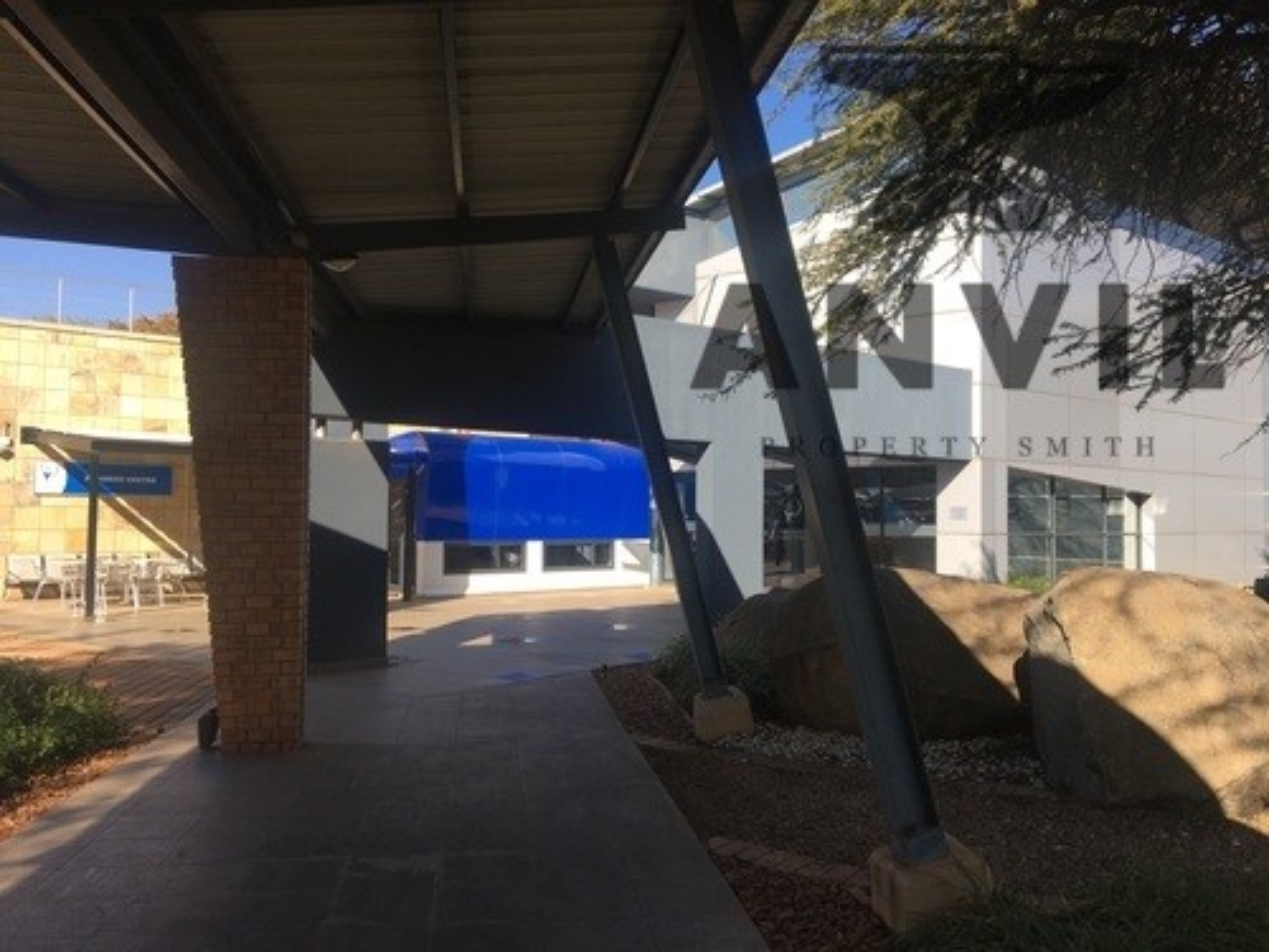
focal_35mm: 29
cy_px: 476
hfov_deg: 61.7
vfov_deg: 48.2
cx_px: 634
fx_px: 1063
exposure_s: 1/699
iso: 25
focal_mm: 4.15
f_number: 2.2
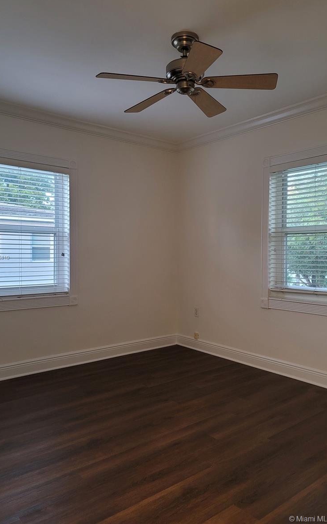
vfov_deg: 68.4
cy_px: 258
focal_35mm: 27
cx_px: 169
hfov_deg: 46.0
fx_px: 385
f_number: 1.8
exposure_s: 1/39
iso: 250
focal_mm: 7
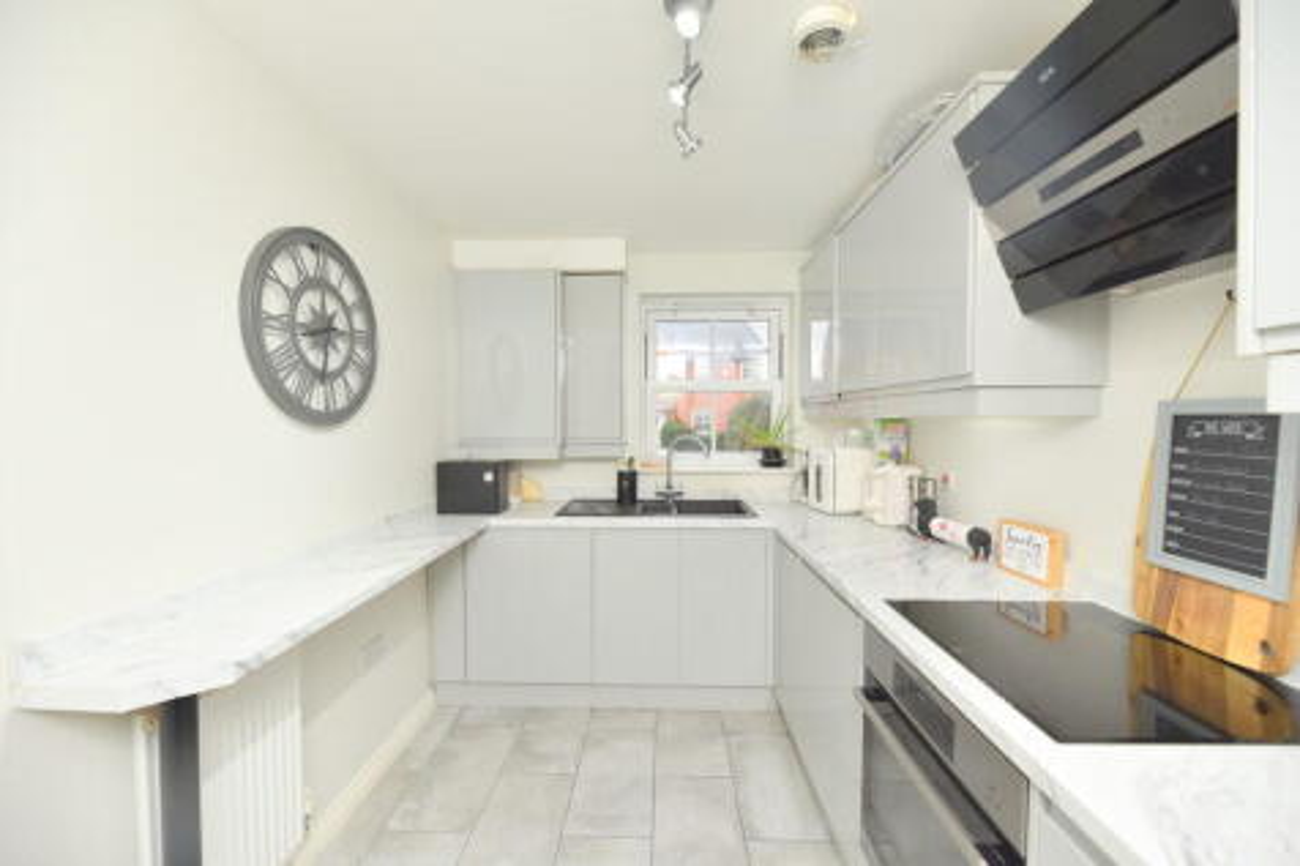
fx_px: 505
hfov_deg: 104.3
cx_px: 650
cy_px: 433
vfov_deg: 81.2
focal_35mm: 14
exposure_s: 1/100
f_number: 5
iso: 800
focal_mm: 14
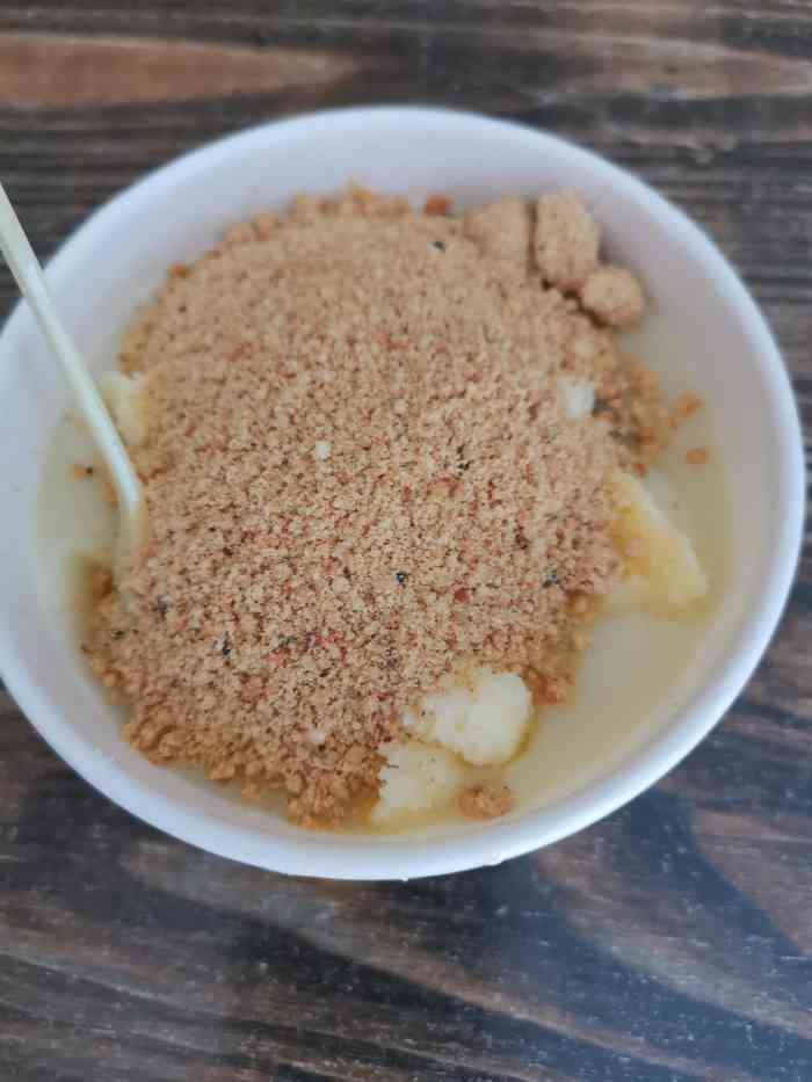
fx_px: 813
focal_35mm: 26
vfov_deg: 67.3
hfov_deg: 53.1
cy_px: 541
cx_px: 406
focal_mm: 4.75
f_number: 1.8
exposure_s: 1/50
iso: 200
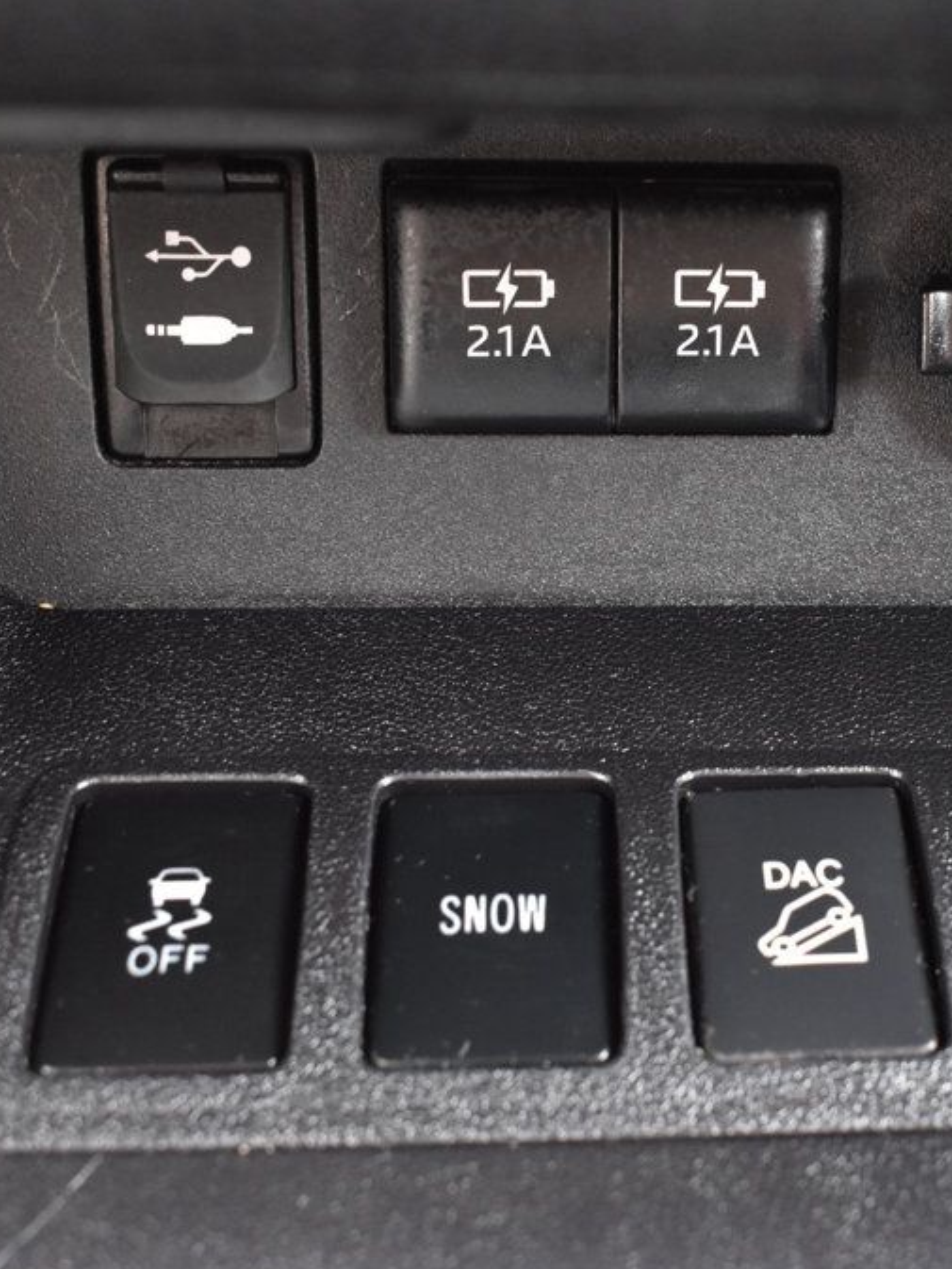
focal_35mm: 57
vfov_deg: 33.8
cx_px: 762
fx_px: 2089
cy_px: 634
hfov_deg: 25.2
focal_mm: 26
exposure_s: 1/15
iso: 2500
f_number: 6.3
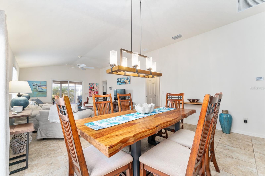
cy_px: 88
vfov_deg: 81.2
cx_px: 132
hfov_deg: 104.3
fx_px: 103
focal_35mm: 14
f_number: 7.1
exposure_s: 1/6
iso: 500
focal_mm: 14
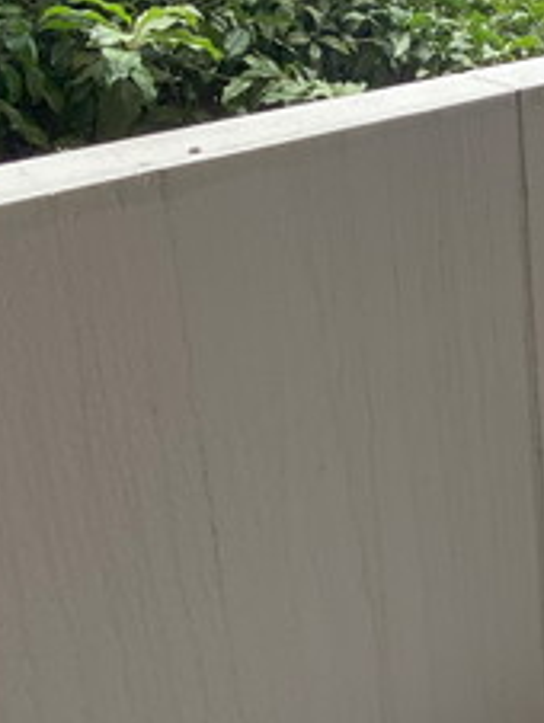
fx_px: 962
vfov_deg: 39.8
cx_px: 502
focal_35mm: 46
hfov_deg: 30.1
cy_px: 163
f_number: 2.4
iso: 20
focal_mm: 1.54
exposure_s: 1/147
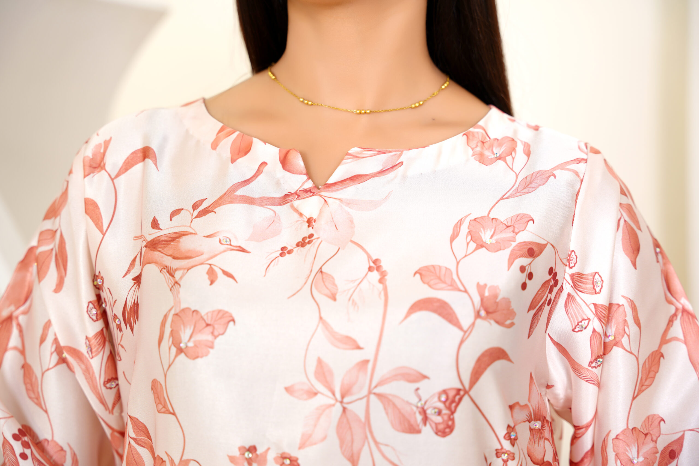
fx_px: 1093
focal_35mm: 56
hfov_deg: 35.5
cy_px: 233
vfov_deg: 24.1
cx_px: 350
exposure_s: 1/125
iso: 64
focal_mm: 56.3
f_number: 3.5
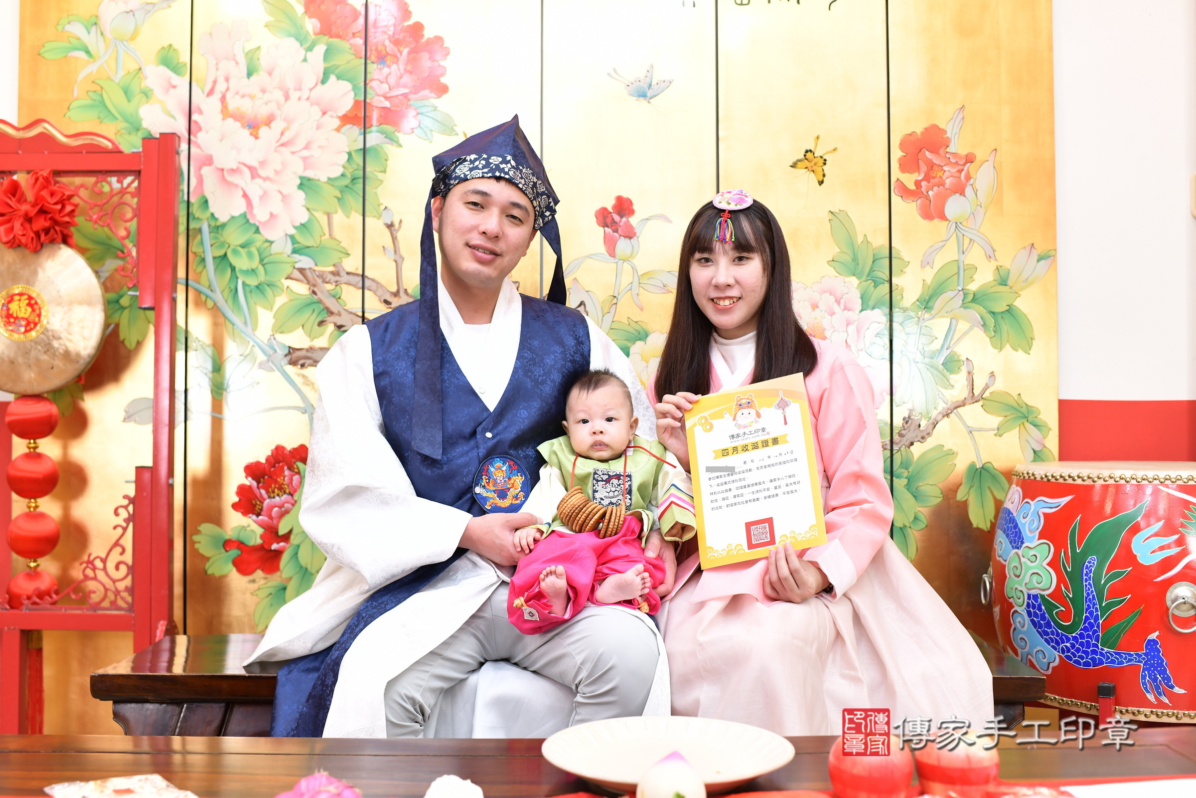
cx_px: 598
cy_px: 399
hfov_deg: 54.4
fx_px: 1163
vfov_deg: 37.9
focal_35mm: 35
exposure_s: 1/200
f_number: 4.5
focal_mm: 35
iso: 1000
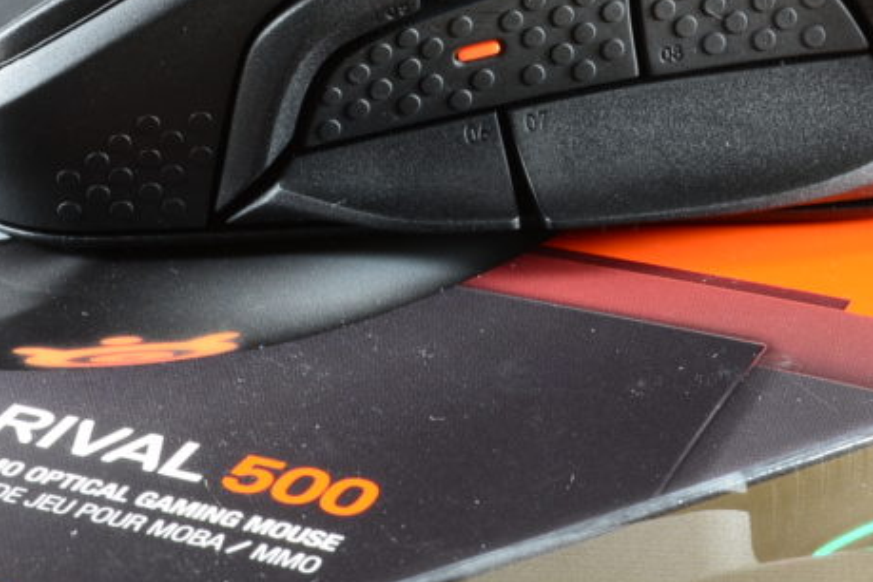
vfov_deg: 10.2
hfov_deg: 15.3
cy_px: 109
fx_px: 3249
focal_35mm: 134
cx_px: 477
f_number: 16
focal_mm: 40
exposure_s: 1.3
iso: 100
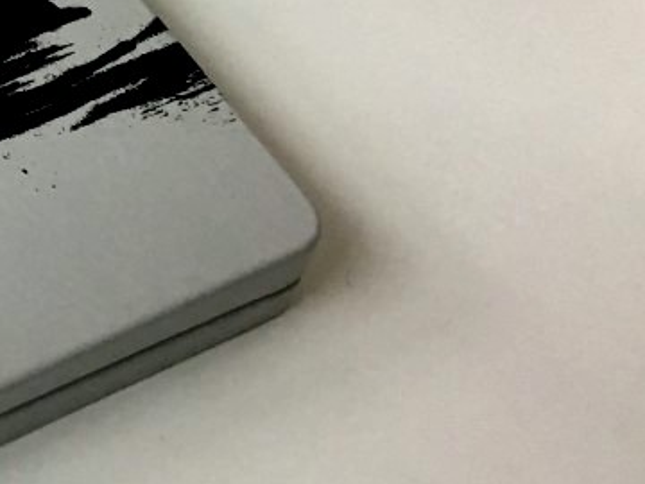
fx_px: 2161
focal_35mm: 116
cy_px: -38
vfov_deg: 12.6
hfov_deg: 15.1
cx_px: -459
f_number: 2.2
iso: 50
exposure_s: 1/17
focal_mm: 4.15
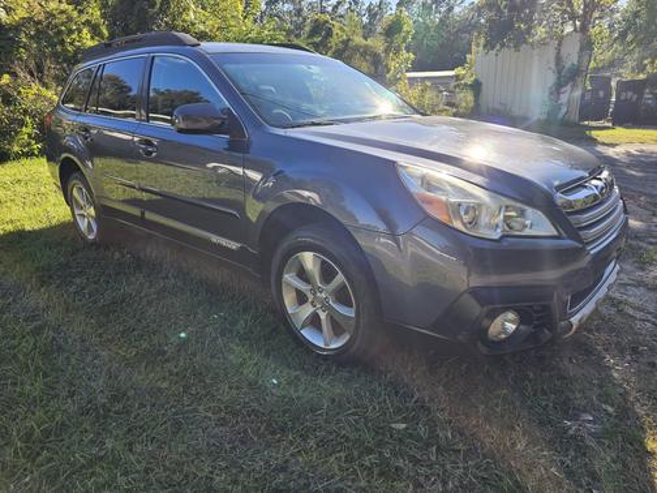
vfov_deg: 58.9
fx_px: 437
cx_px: 328
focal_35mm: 23
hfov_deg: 73.9
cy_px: 246
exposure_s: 1/237
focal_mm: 6.3
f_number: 1.7
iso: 10
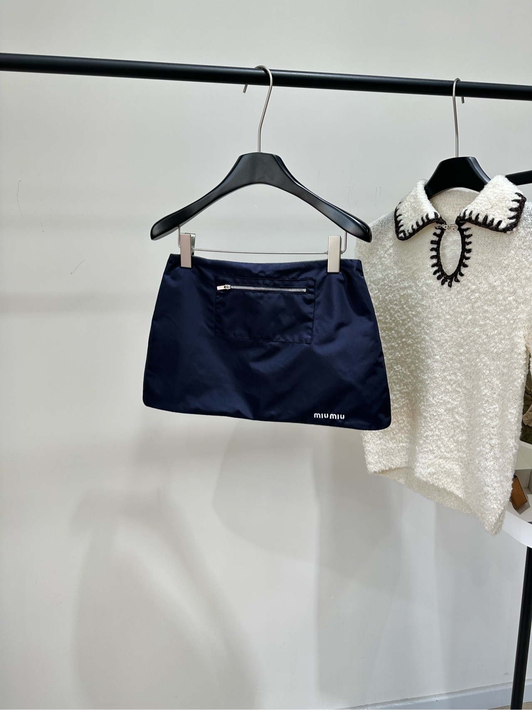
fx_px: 492
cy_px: 355
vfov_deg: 71.6
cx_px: 266
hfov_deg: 56.8
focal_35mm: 24
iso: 80
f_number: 1.78
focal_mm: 6.86
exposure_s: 1/121
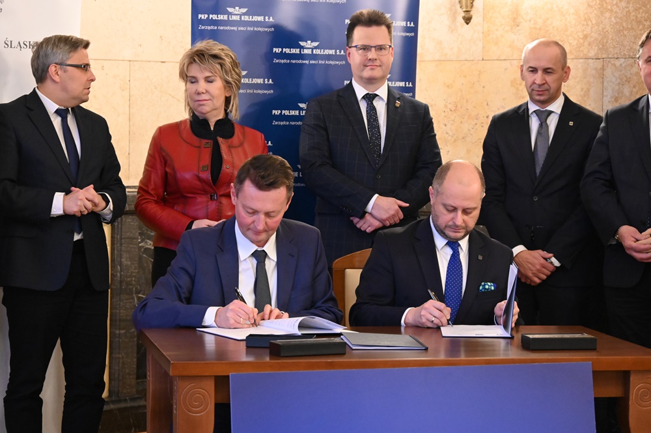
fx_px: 1879
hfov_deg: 19.7
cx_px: 326
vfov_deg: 13.1
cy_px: 216
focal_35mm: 104
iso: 9000
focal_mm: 104
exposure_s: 1/60
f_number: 6.3
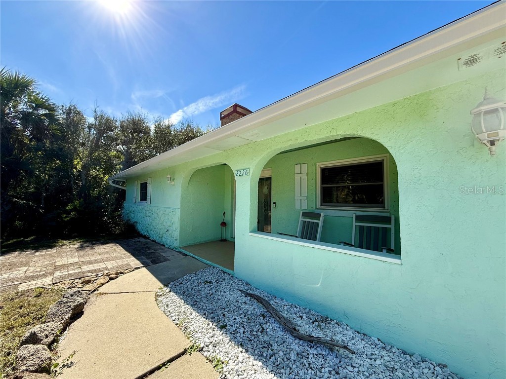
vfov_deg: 85.7
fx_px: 205
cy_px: 190
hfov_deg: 102.1
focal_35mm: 14
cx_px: 253
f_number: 2.2
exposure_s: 1/1125
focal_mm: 2.22
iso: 64
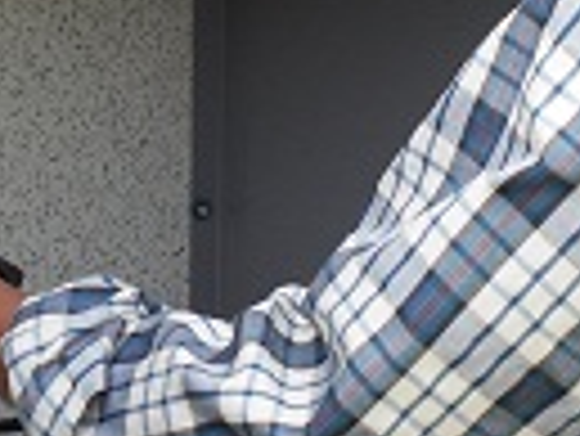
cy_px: -196
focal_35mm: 136
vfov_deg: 10.6
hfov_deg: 14.5
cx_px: 256
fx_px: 2281
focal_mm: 6.3
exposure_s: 1/133
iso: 80
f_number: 3
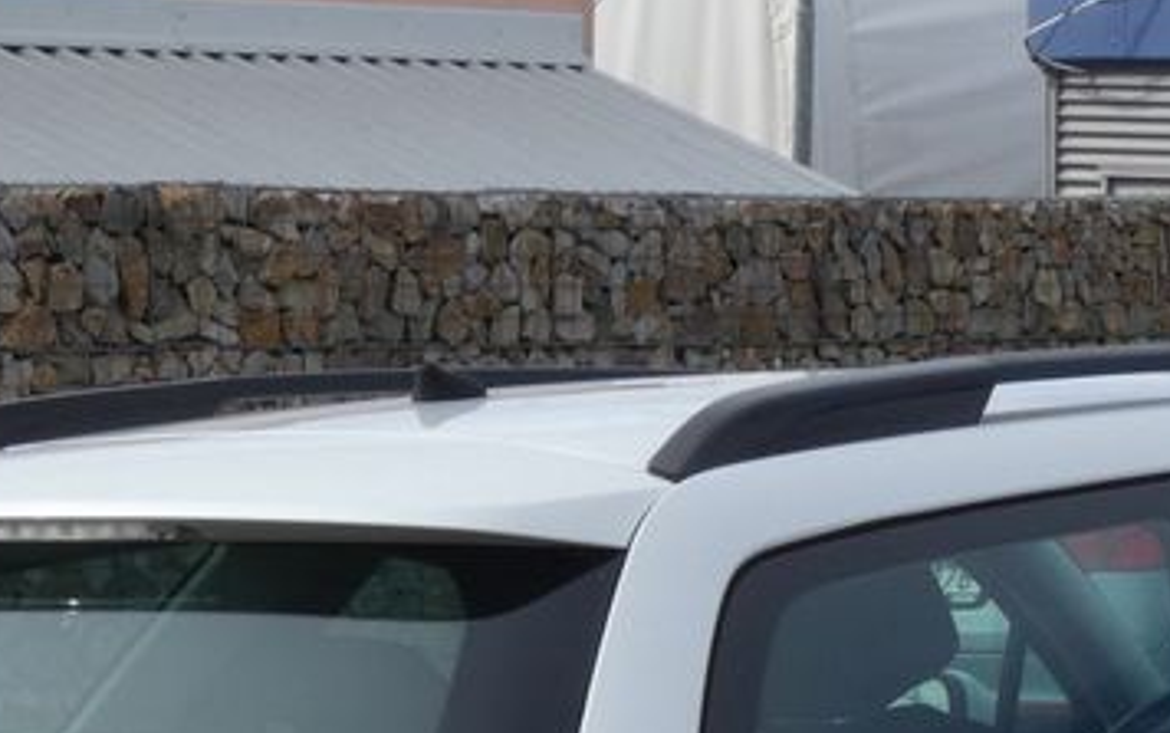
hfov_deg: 10.9
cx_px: 950
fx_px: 6126
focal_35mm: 192
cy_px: 1068
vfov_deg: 6.8
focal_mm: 11.3
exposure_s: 1/200
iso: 80
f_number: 6.3
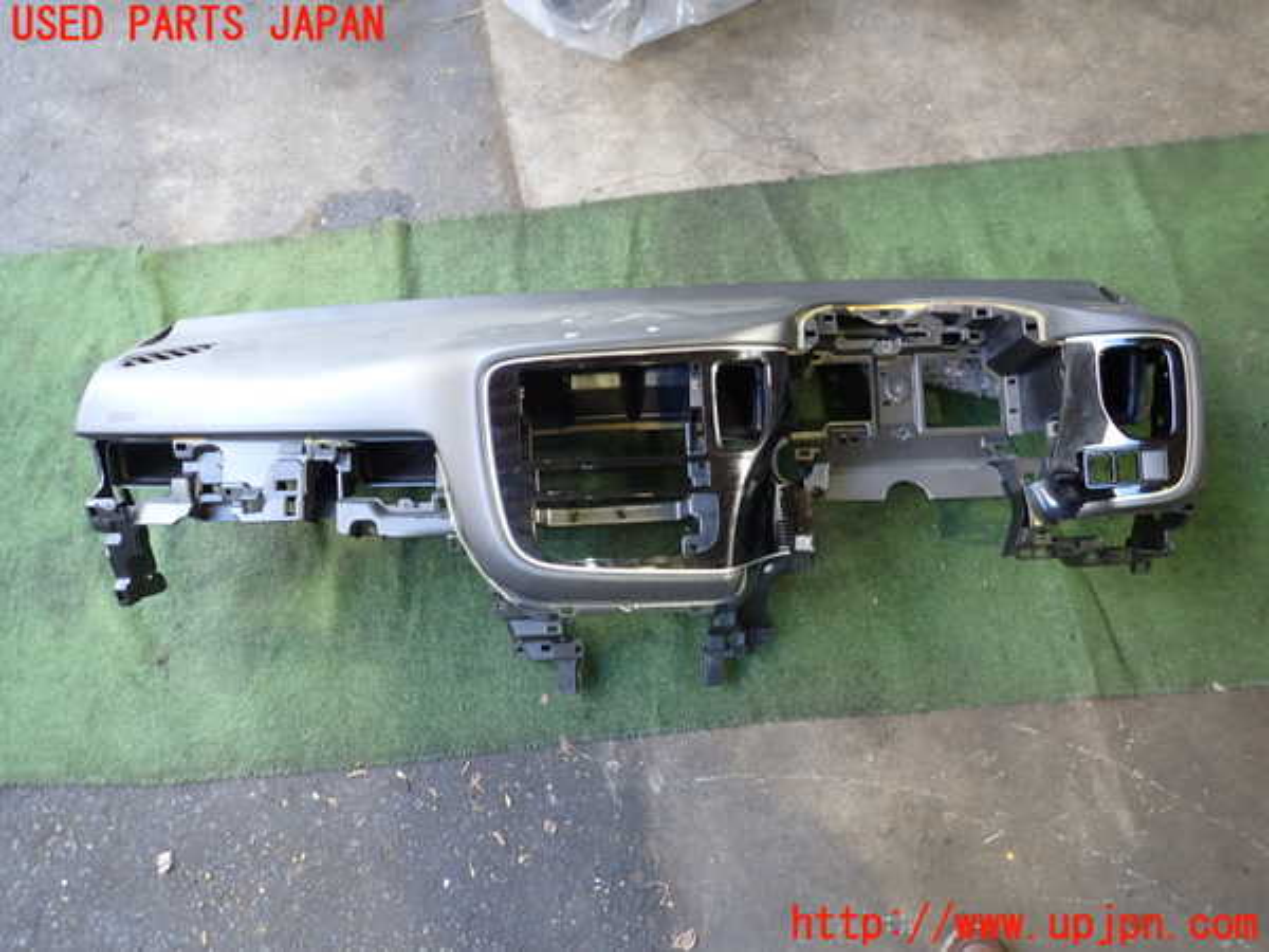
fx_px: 916
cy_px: 476
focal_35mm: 25
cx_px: 634
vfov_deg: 54.9
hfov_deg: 69.4
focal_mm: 4.5
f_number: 2
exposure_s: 1/30
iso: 200
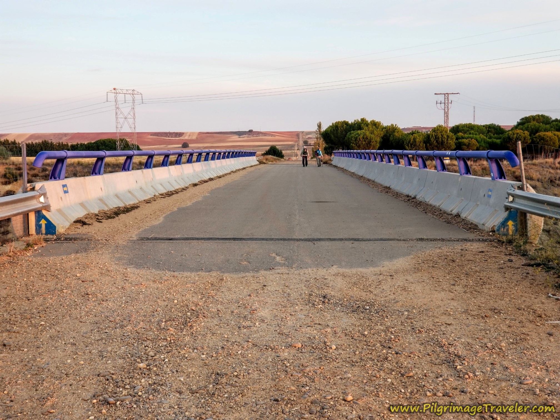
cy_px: 210
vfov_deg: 28.0
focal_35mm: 52
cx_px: 280
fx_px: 841
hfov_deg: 36.8
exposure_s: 1/39
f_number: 2.4
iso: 25
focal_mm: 6
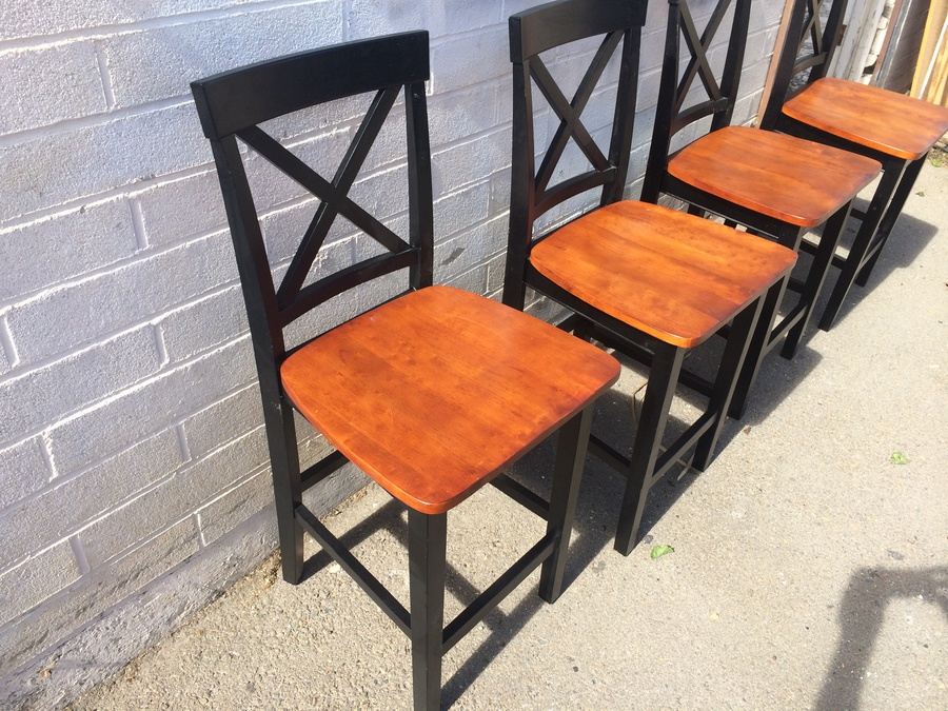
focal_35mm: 30
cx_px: 474
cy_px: 356
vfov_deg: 46.8
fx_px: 822
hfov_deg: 60.0
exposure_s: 1/672
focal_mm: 4.12
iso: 32
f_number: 2.2
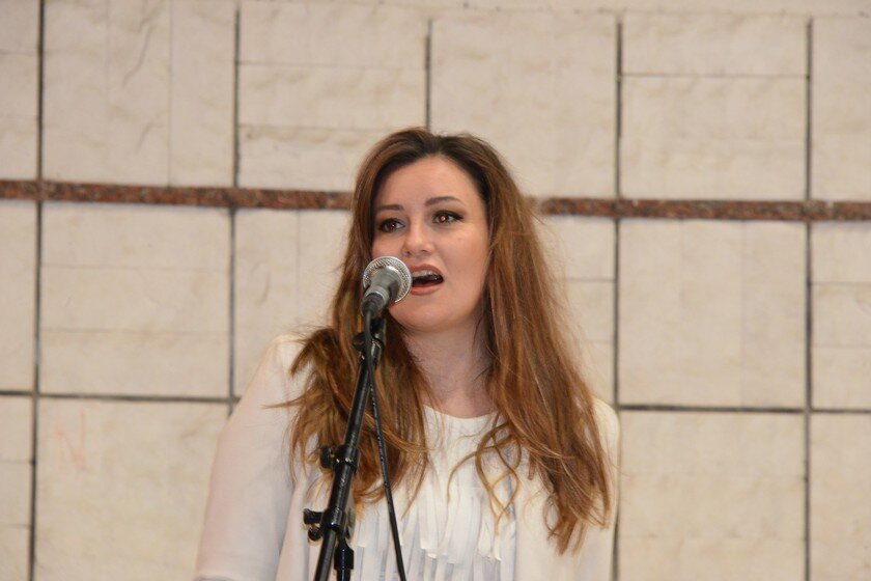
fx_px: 7258
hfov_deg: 6.9
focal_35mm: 300
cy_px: 290
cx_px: 436
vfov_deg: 4.6
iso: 4000
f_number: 11
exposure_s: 1/60
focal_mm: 300
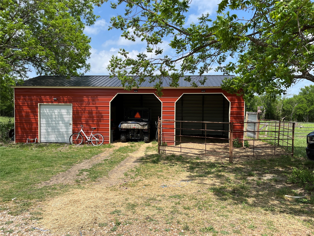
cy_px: 118
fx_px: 236
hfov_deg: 67.3
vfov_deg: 53.1
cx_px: 157
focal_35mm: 26
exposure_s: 1/3135
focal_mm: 5.1
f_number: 1.6
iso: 50
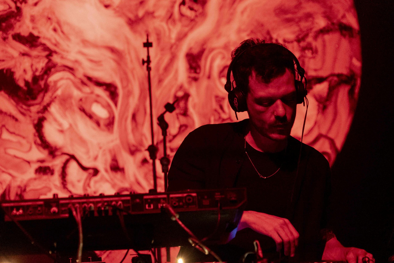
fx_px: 1686
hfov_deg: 13.3
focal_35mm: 154
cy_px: 132
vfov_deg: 8.9
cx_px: 197
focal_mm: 154
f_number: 6.3
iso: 10000
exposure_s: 1/50
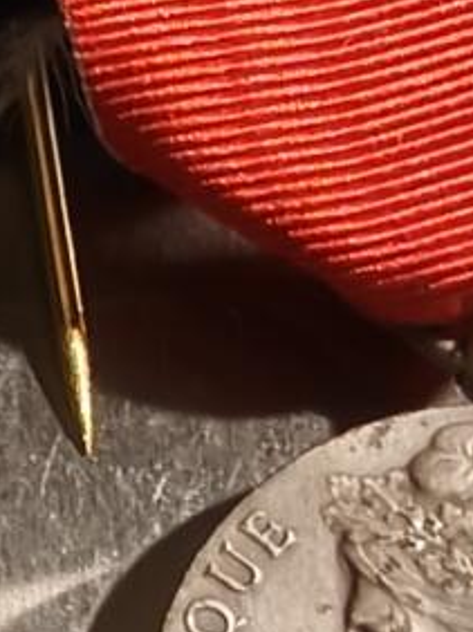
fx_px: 2682
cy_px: 1459
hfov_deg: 10.0
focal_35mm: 147
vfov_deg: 11.4
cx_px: 69
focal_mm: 2.32
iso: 160
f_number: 2
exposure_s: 1/53.6
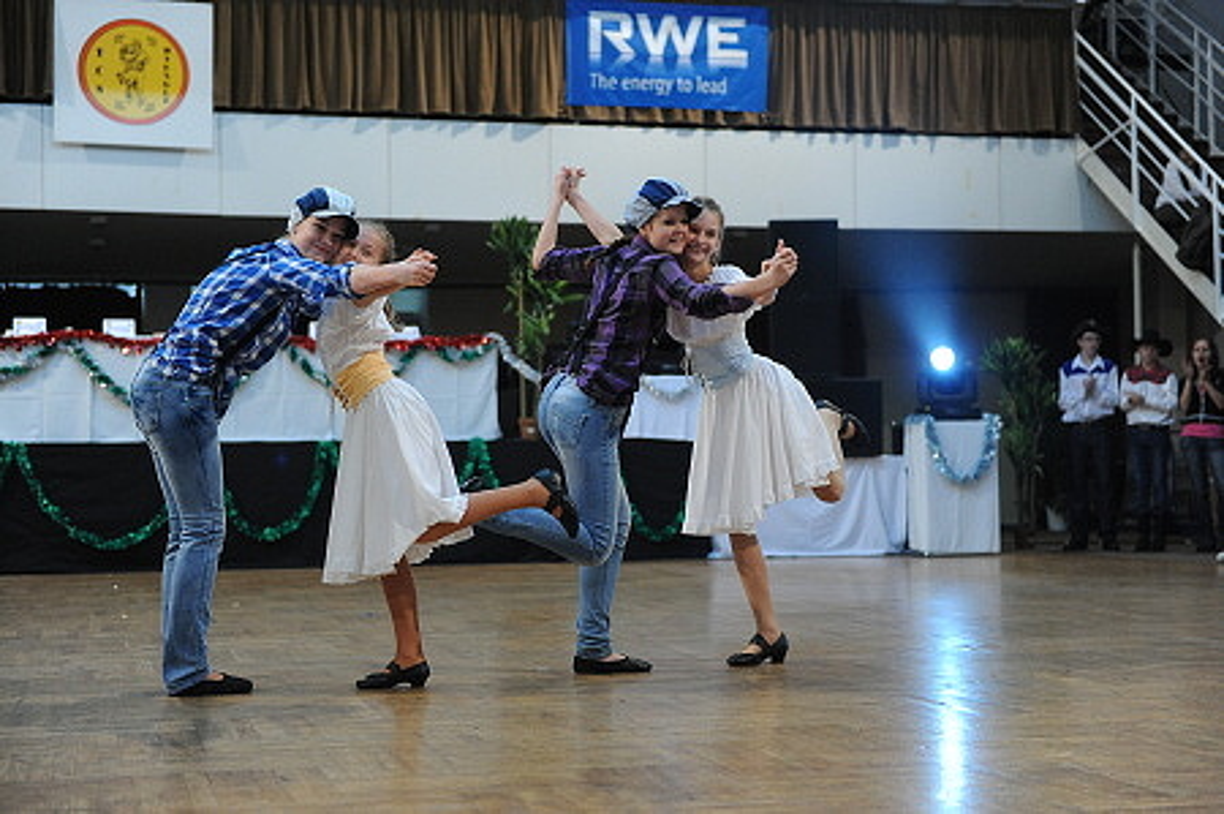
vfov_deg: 21.9
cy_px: 407
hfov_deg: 32.4
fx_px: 2106
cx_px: 612
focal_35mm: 62
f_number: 2.8
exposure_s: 1/200
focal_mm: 62
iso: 3200
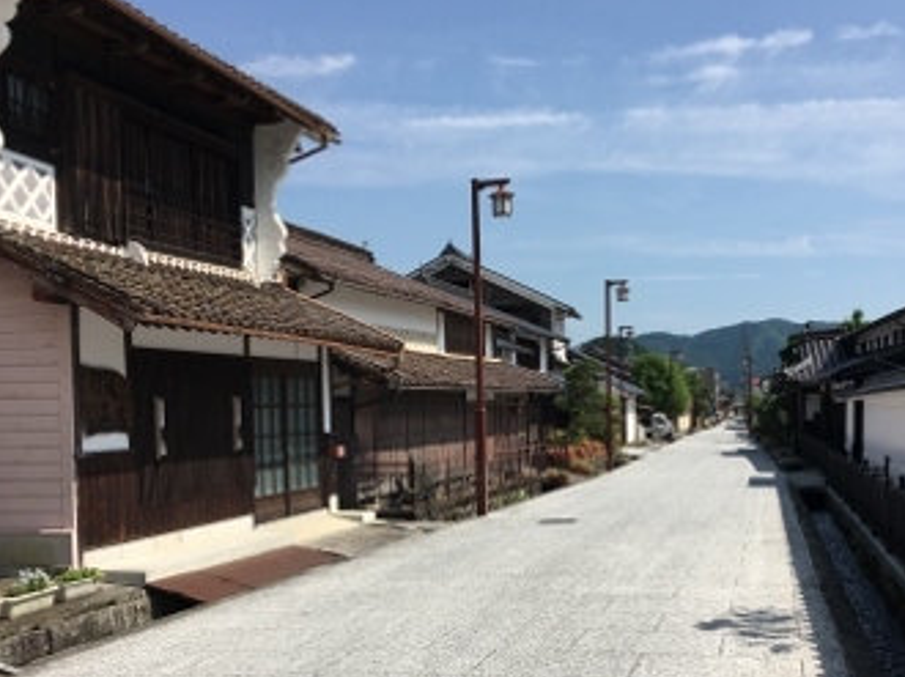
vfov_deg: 32.4
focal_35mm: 44
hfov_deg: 43.0
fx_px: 1149
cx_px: 480
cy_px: 487
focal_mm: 4.15
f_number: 2.2
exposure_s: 1/1832
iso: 25
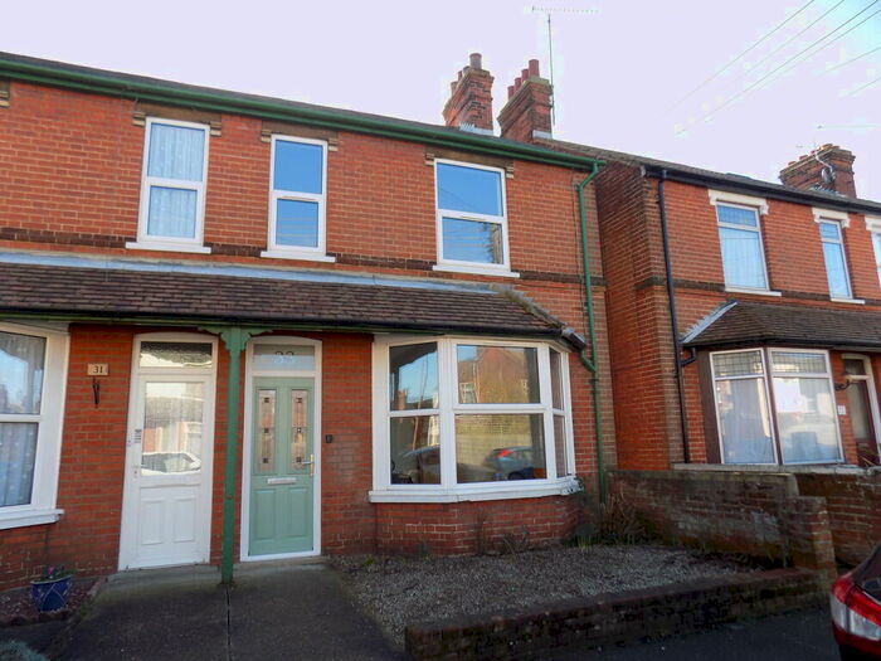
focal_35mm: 23
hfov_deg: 73.9
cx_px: 440
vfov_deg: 58.9
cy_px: 330
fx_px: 585
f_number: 3.1
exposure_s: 1/200
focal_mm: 4
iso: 80
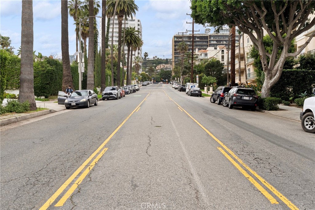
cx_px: 158
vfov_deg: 38.9
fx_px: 298
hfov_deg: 55.8
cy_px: 105
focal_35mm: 34
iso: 160
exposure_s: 1/30
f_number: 9
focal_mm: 34
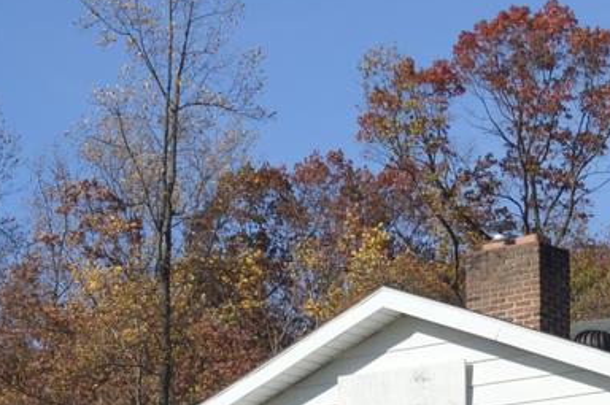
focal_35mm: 144
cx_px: 677
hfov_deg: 14.0
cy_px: 677
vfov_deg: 9.2
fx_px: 2437
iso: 100
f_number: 3.5
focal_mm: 18
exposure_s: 1/1000
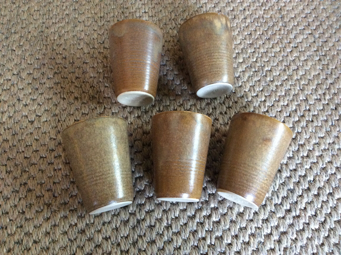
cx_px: 170
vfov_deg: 44.1
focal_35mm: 32
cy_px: 128
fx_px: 315
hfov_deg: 56.9
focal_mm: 3.3
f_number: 2.4
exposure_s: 1/17
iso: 250
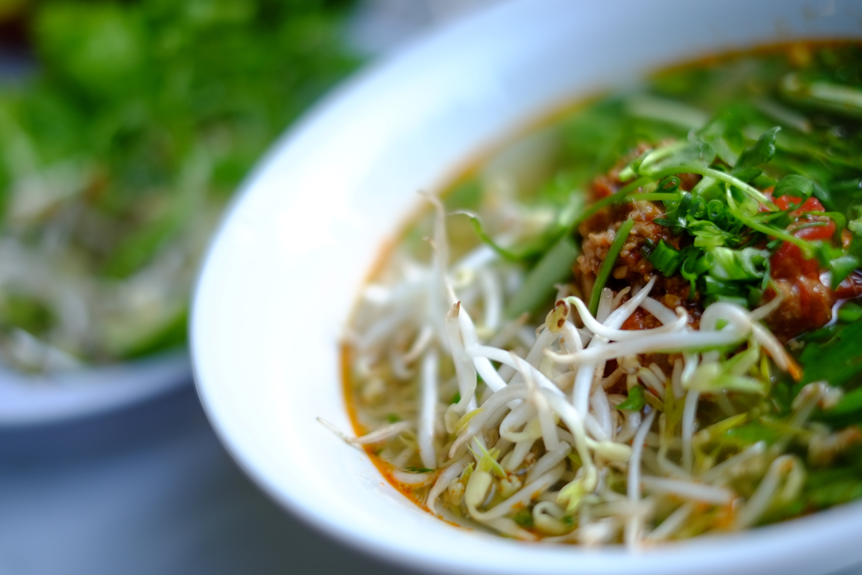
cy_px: 291
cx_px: 437
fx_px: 1293
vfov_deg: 25.1
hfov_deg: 36.9
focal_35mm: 54
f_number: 1.4
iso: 200
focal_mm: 35
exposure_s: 1/500
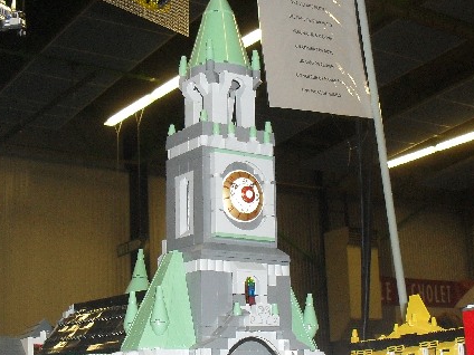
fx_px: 904
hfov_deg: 29.3
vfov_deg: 22.2
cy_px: 191
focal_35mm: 66
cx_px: 275
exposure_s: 1/45
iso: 200
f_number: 3.2
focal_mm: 6.3
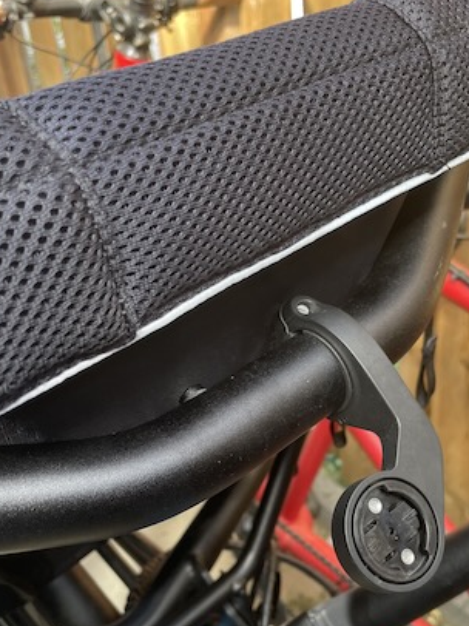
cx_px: 299
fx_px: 741
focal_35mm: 41
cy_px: 387
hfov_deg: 34.9
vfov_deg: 45.5
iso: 80
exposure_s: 1/121
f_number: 1.6
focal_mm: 4.2
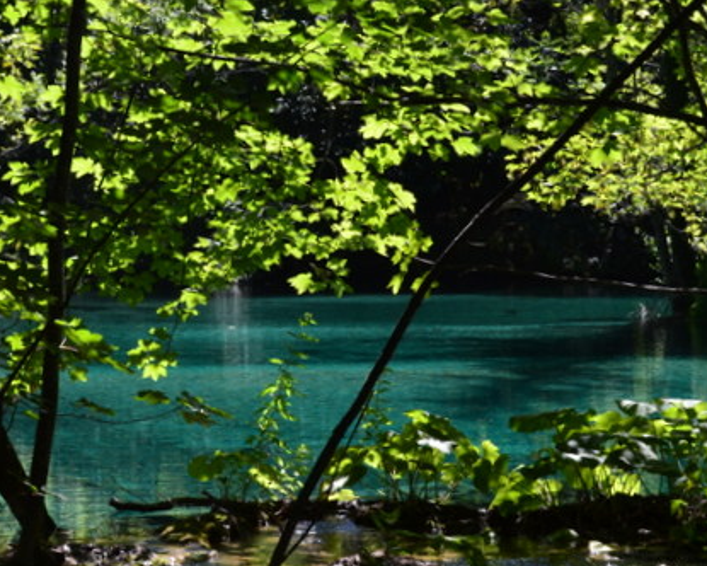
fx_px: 1986
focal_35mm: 95
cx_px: 211
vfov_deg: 16.2
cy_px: 399
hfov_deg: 20.1
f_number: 9
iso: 400
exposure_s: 1/160
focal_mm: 35
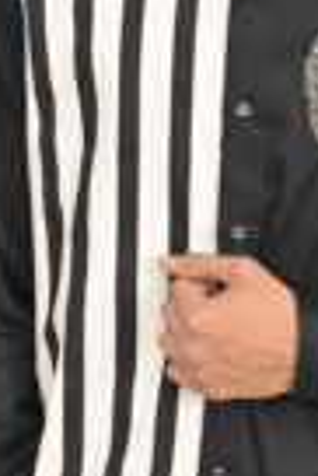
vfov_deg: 11.7
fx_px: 2313
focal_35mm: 175
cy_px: 112
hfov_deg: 7.9
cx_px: 252
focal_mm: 53
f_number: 6.3
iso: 1000
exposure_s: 1/125
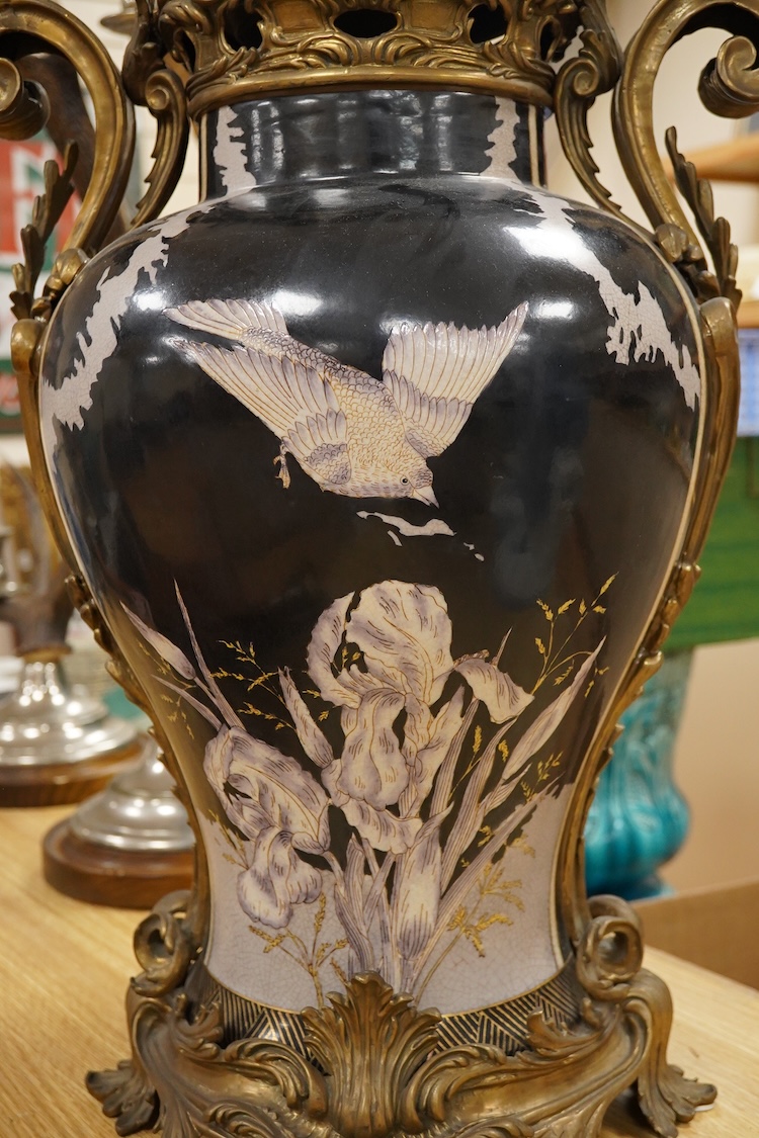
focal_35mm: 45
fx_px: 1423
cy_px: 569
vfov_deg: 43.6
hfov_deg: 29.9
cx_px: 380
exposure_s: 1/160
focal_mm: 30
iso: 2500
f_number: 8
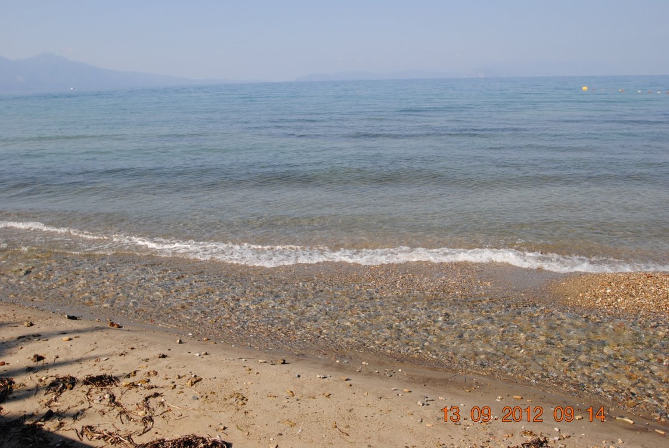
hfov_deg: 61.9
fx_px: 558
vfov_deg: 43.7
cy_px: 224
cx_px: 334
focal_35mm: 30
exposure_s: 1/250
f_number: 8
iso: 100
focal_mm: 20
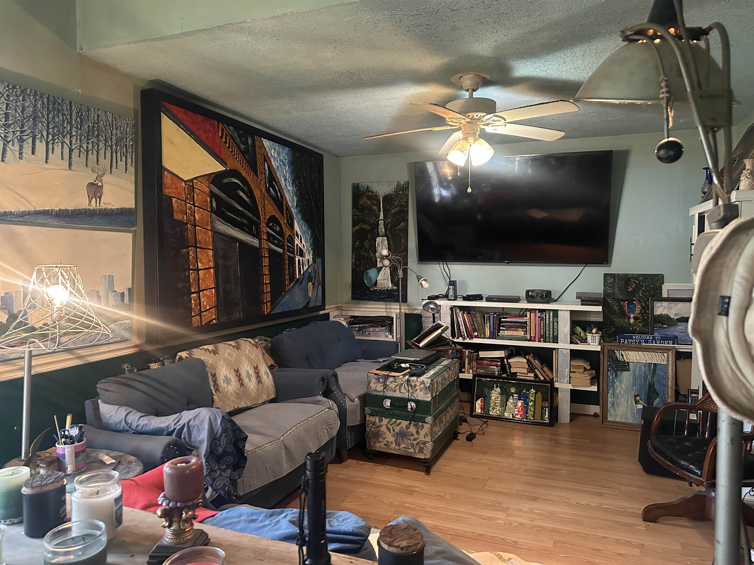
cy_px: 282
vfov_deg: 56.8
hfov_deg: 71.6
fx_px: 523
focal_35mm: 24
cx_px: 377
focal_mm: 6.86
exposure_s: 1/40
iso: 1000
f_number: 1.78
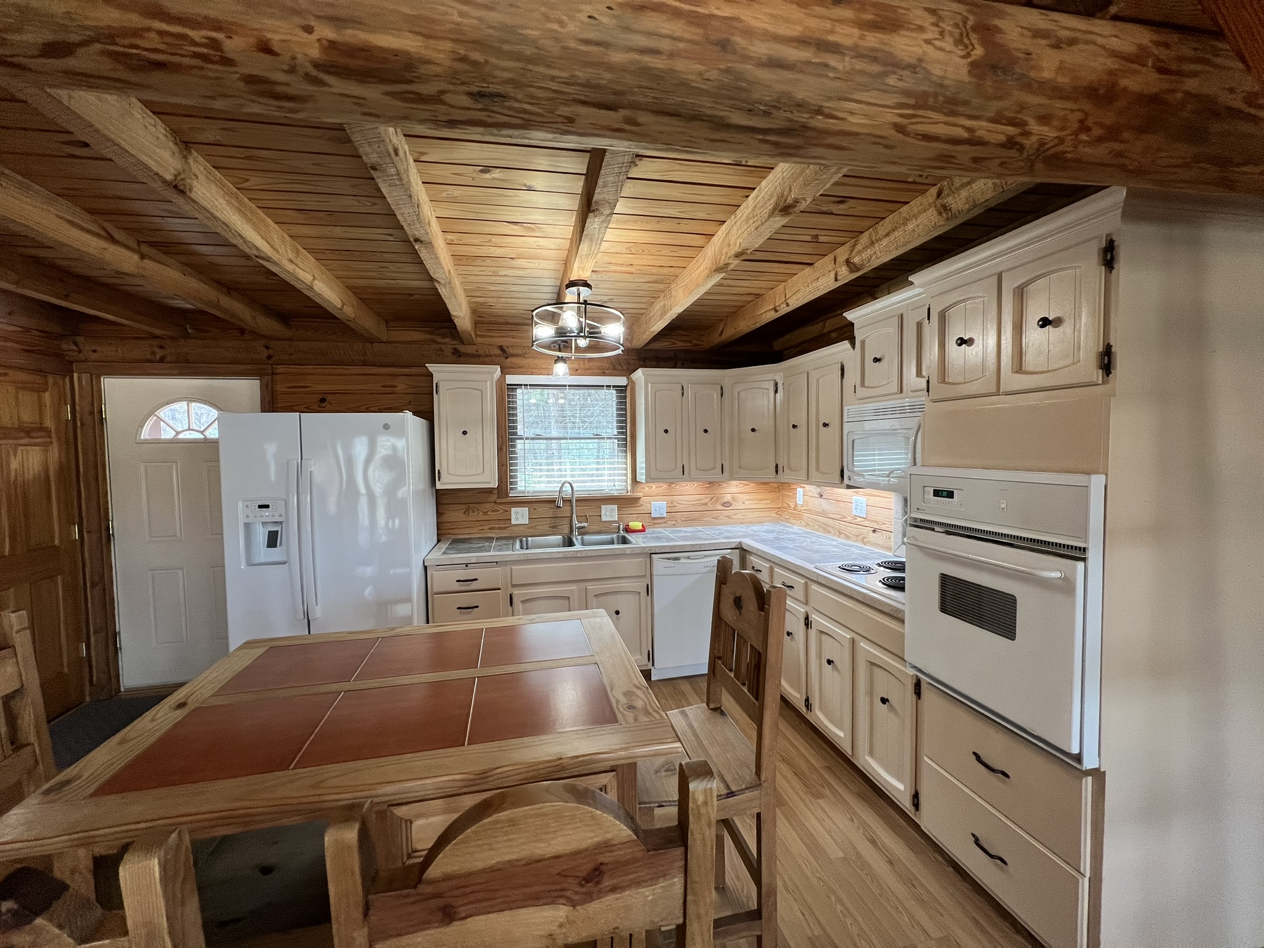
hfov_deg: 106.2
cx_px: 632
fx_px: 475
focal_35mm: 13
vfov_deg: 89.9
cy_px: 474
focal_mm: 1.57
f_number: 1.8
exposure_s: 1/120
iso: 200
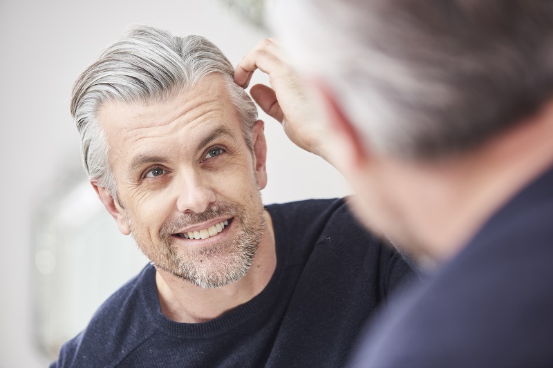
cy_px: 184
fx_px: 1920
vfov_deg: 11.0
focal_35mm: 125
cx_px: 276
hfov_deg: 16.4
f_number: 5
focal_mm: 125
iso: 64
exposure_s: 1/125
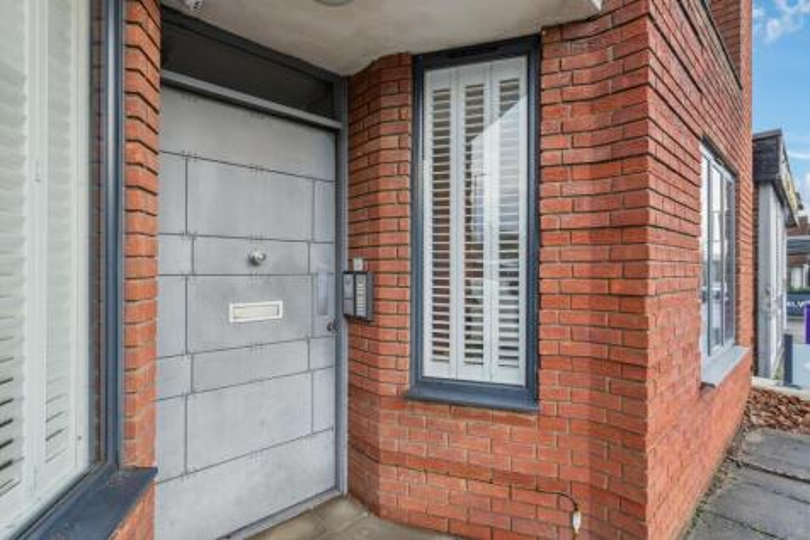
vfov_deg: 73.7
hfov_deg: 96.8
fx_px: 360
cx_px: 405
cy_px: 270
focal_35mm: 16
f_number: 5.6
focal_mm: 16
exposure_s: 1/100
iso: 500
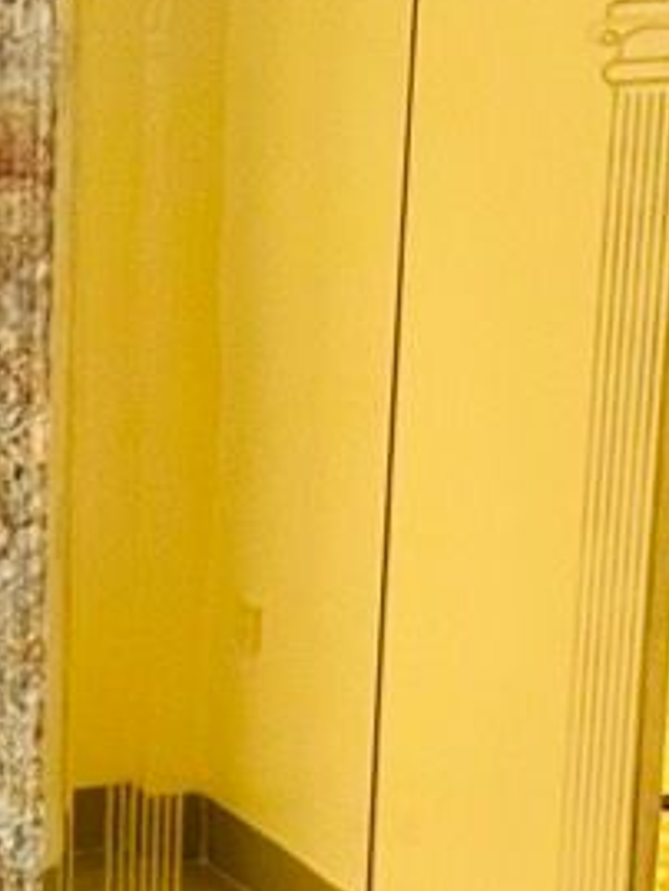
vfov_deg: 16.9
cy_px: 851
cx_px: -586
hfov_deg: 11.9
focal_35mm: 114
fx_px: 2935
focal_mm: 2.71
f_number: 2.2
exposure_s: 1/82
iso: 100
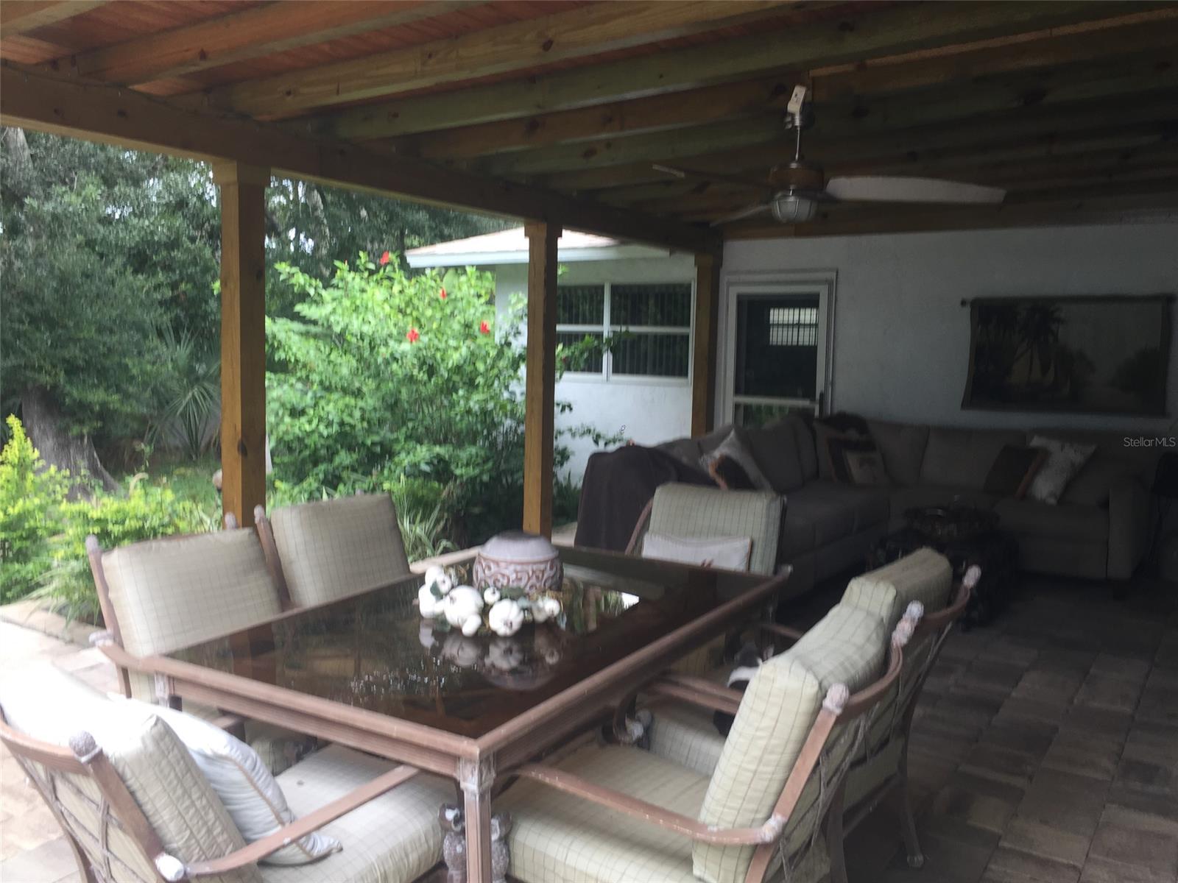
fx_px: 987
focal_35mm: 29
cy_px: 442
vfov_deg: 48.2
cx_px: 589
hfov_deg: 61.7
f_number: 2.2
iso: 32
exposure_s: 1/60
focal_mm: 4.15
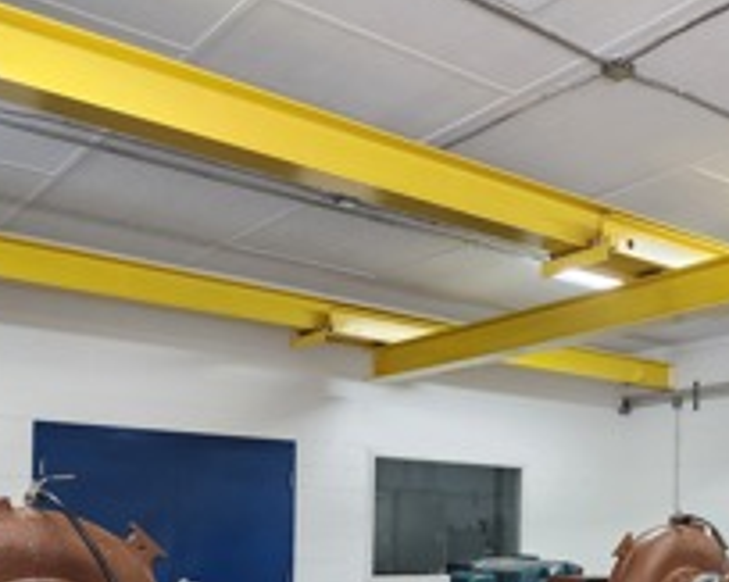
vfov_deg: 31.7
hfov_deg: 39.8
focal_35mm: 45
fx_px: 970
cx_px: 563
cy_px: 530
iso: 200
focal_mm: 6.4
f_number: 1.8
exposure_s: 1/180
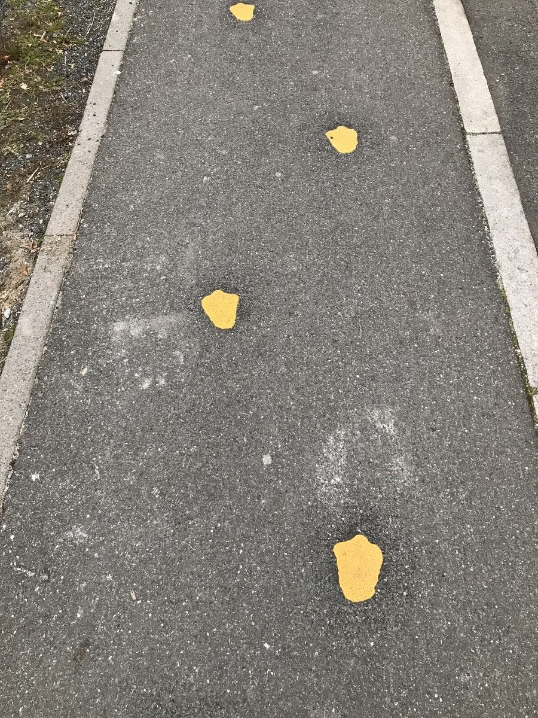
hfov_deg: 49.7
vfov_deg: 63.4
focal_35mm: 28
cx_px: 269
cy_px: 359
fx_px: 580
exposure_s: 1/33
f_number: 1.8
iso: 32
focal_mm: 3.99
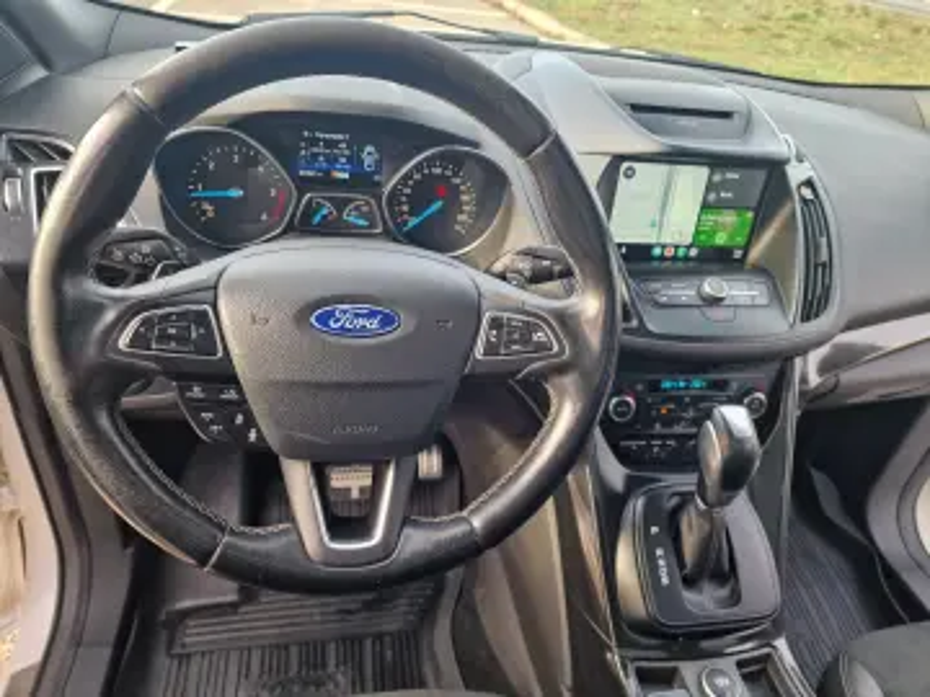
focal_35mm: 23
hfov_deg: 73.9
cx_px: 465
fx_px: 618
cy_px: 348
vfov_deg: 58.9
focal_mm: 6.4
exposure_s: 1/180
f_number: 1.8
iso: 80
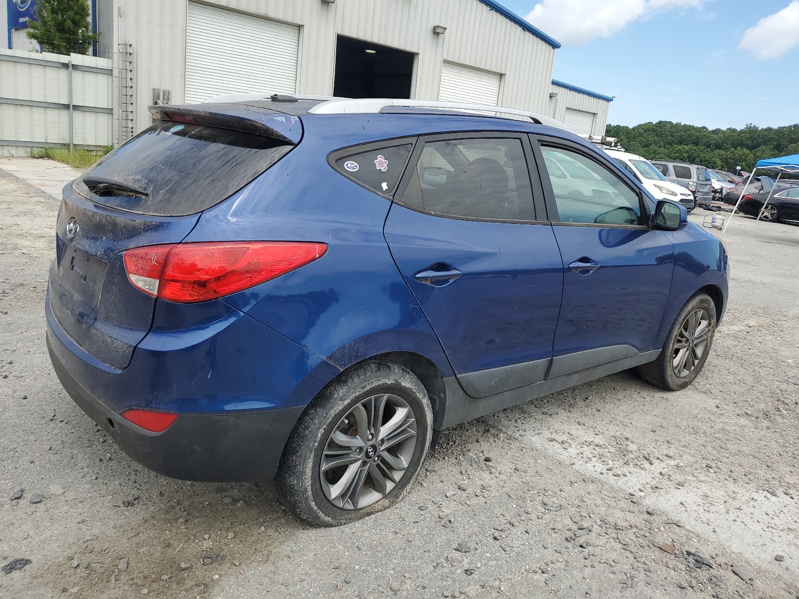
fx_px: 600
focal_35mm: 26
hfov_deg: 67.3
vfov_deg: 53.1
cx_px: 400
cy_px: 300
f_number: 1.5
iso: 50
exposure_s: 1/2000
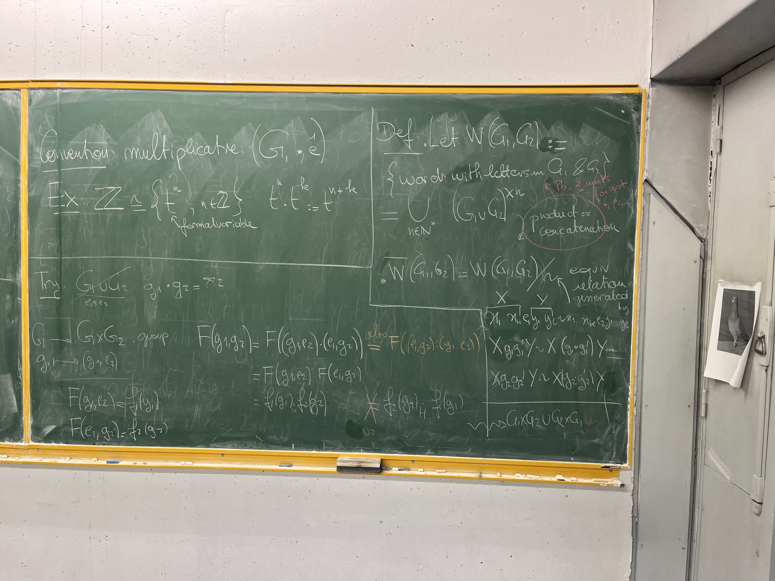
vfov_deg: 53.1
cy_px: 290
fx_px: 582
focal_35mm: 26
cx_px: 388
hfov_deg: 67.3
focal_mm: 5.1
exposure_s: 1/100
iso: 80
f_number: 1.6
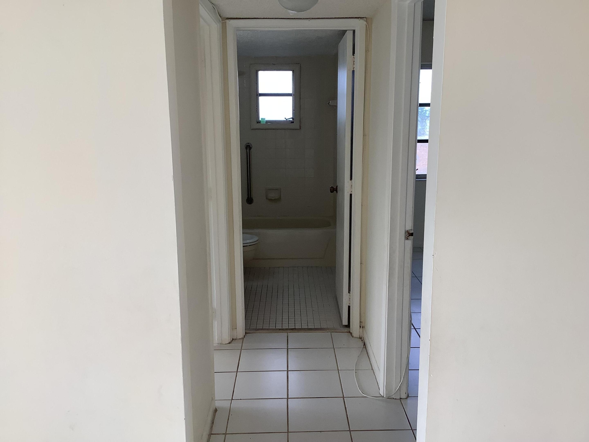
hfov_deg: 58.4
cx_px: 294
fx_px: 527
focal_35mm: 31
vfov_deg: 45.4
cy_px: 221
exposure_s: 1/120
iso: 40
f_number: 2.4
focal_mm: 3.3
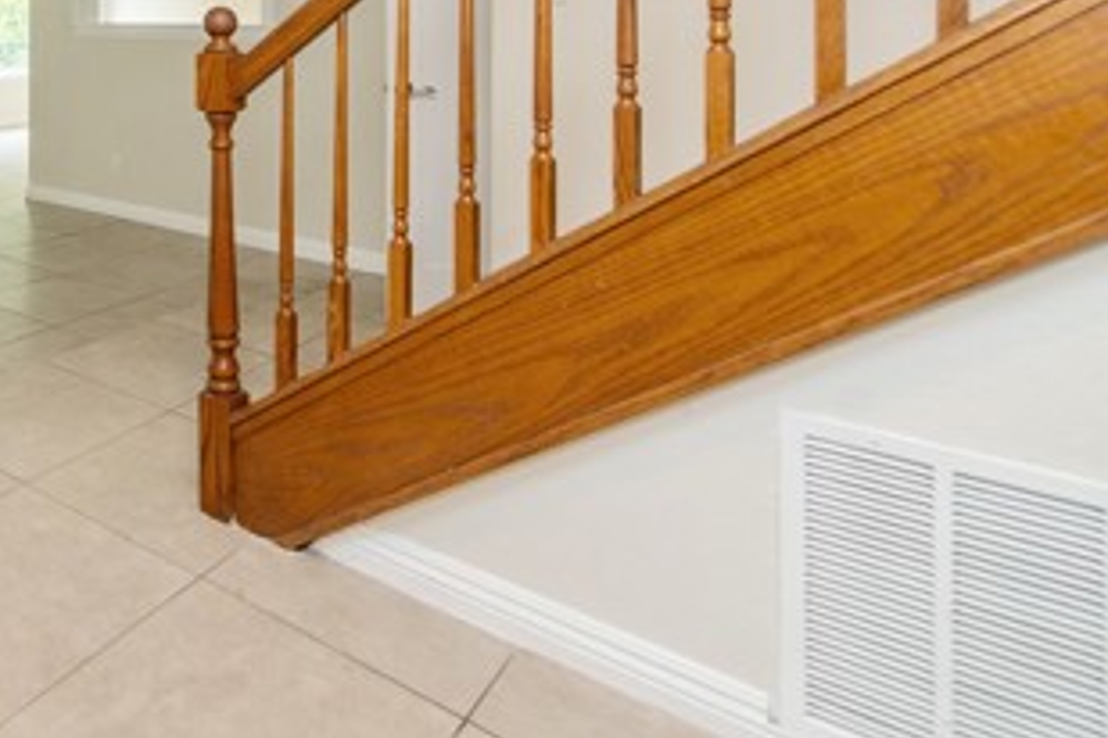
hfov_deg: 56.1
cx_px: 136
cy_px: 14
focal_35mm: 29
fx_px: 892
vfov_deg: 40.0
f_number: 4
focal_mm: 14
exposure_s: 1/60
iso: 360
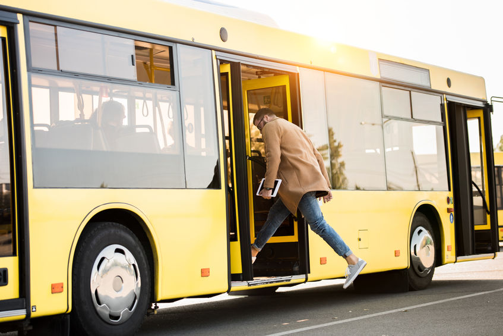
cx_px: 252
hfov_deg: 23.6
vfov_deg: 15.9
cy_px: 168
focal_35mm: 86
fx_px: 1202
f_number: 3.2
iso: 200
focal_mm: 86
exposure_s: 1/400
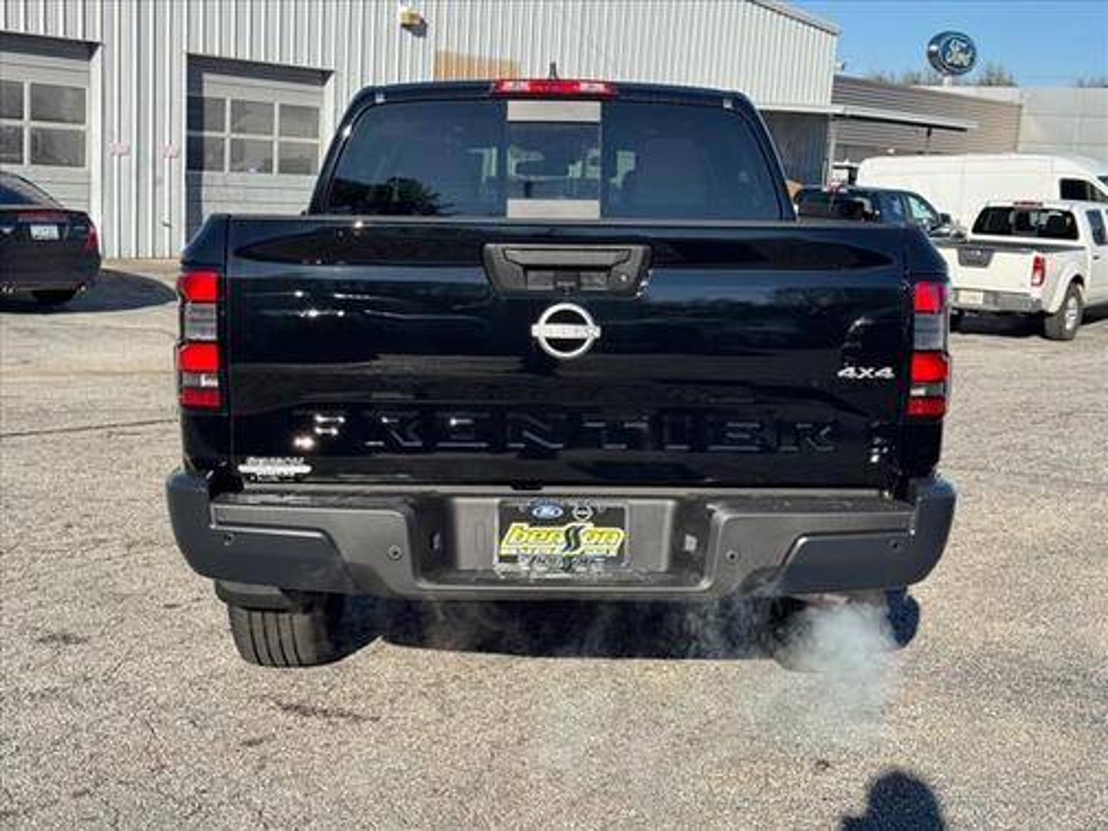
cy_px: 416
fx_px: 1536
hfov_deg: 39.7
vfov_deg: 30.3
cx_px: 554
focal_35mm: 48
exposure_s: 1/2513
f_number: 1.78
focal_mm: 6.76
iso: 64
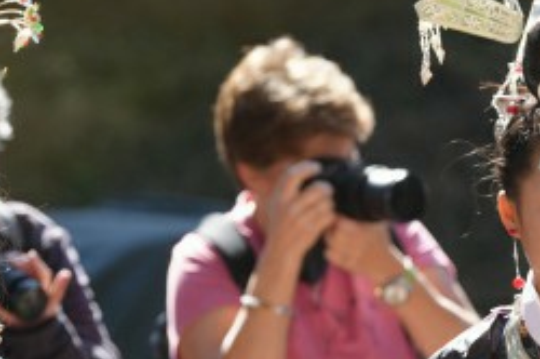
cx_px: 356
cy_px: 315
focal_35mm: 413
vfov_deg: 3.3
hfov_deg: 5.0
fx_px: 6187
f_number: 4
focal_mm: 129
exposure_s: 1/200
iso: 100
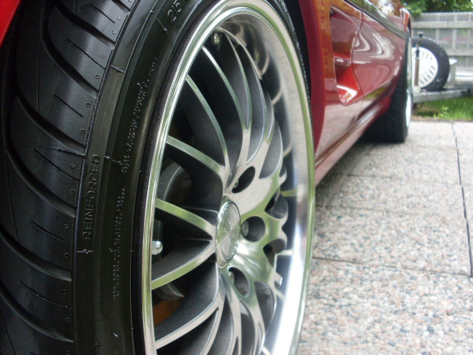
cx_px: 236
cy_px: 178
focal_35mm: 38
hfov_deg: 49.0
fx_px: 519
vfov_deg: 37.7
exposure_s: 1/90
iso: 80
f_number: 2.8
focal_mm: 6.3
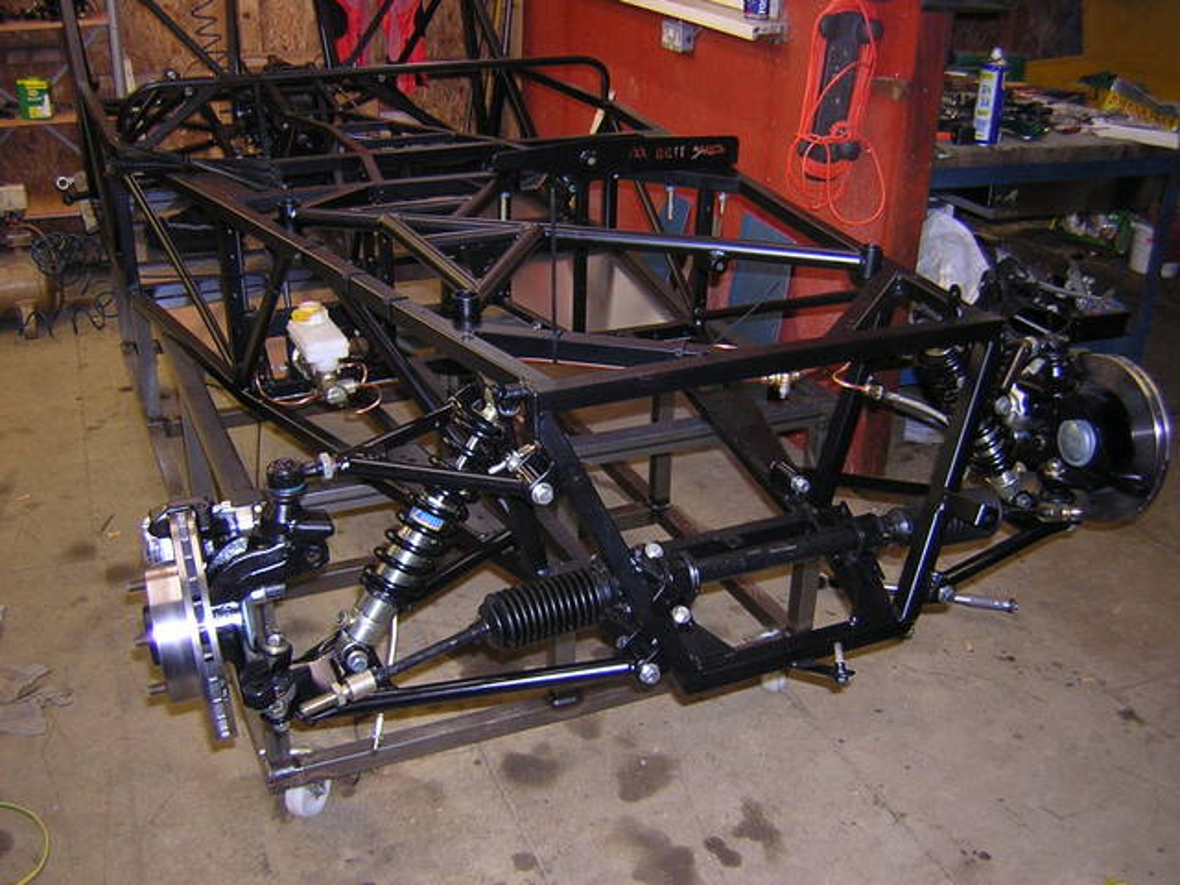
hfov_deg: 51.4
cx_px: 590
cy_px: 442
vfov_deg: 39.7
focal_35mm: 36
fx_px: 1227
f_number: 2.6
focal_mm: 4.7
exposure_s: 1/60.1
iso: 323
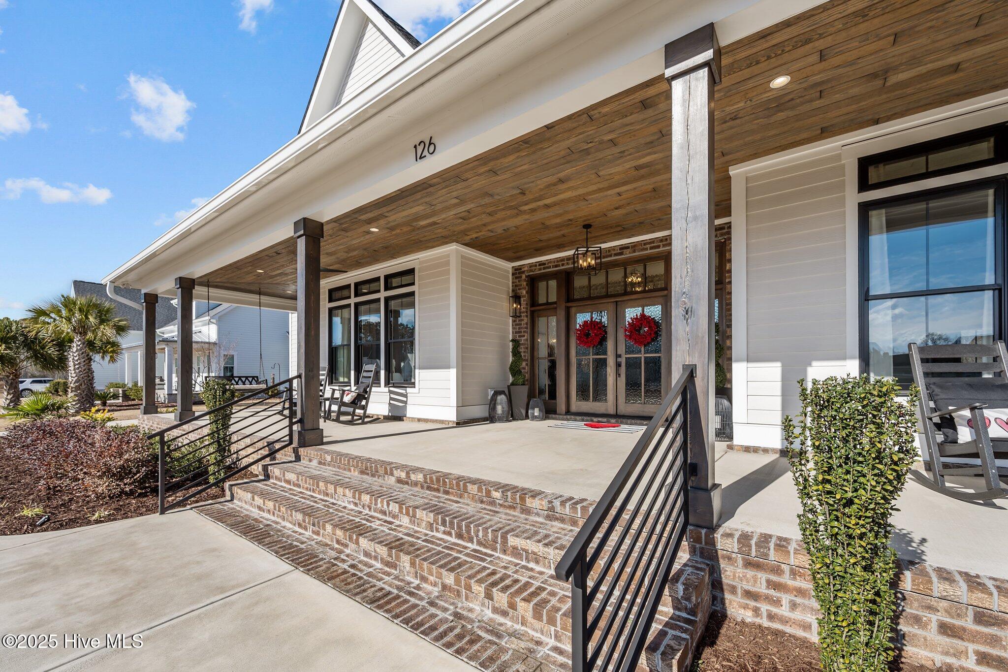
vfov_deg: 81.2
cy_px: 336
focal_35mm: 14
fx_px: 392
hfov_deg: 104.3
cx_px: 504
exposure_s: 1/200
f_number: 7.1
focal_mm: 14
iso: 40
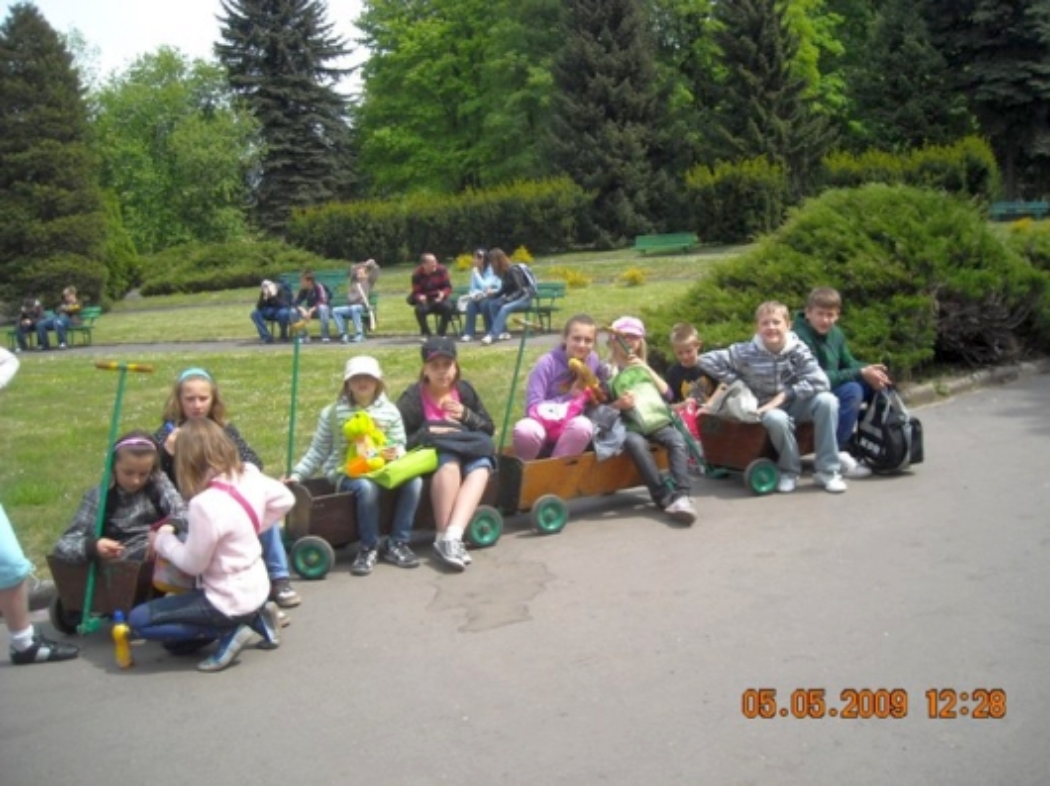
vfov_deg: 40.7
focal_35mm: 35
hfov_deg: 52.6
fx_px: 1061
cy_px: 393
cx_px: 525
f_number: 5.6
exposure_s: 1/148
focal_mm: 5.7
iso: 64
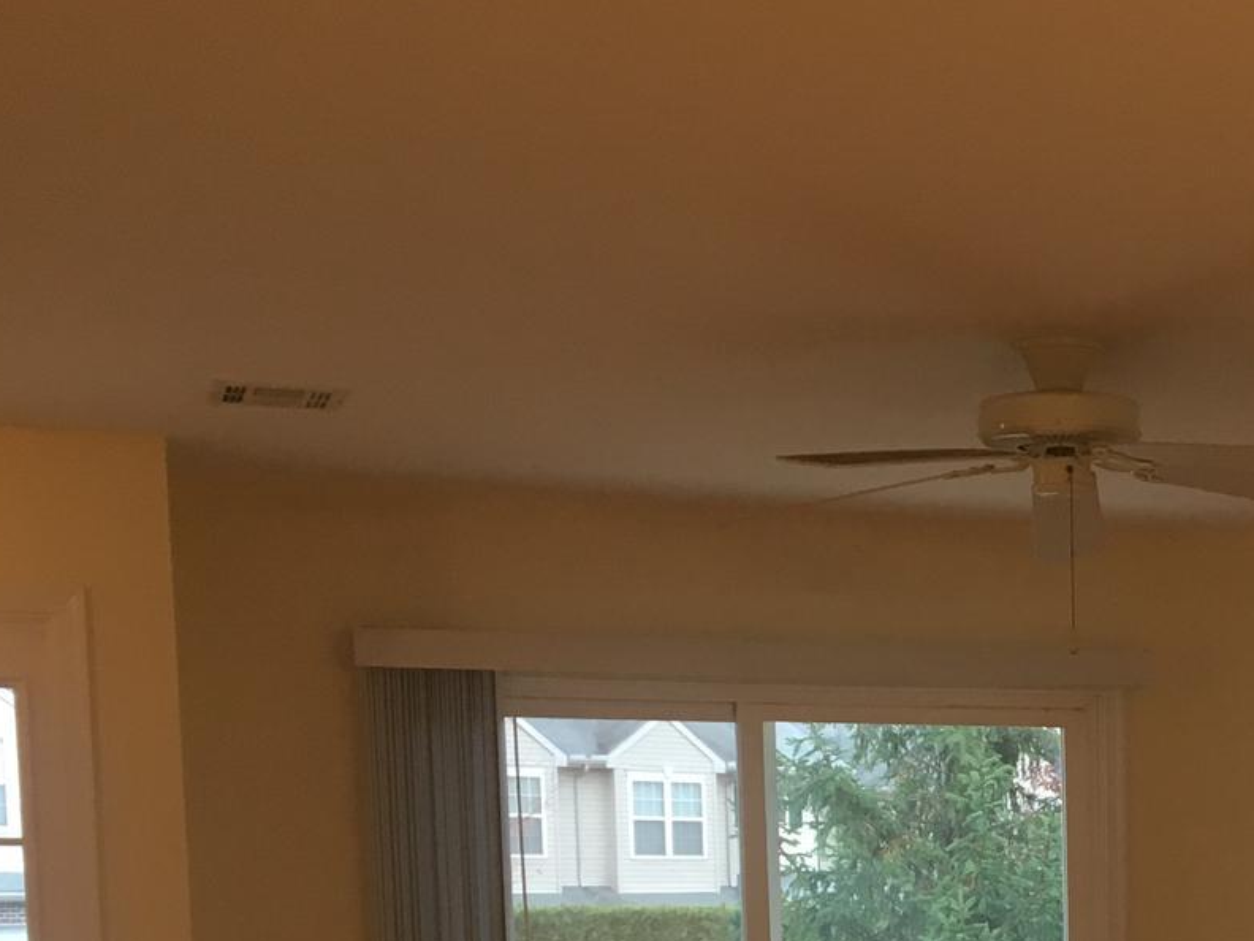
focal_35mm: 75
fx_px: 2717
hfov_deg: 24.9
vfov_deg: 18.4
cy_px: 1204
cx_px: 1219
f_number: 2.2
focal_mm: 4.15
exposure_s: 1/30
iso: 64
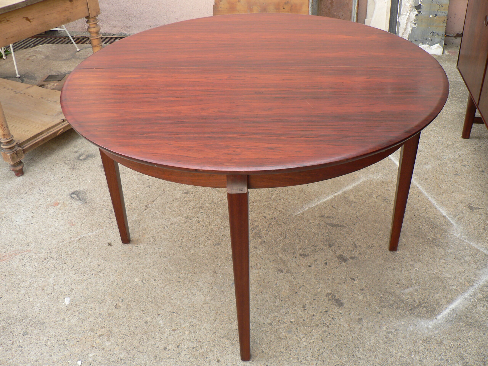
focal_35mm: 36
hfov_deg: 51.4
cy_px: 183
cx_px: 244
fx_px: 508
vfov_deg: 39.7
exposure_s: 1/40
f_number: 2.8
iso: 80
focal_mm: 6
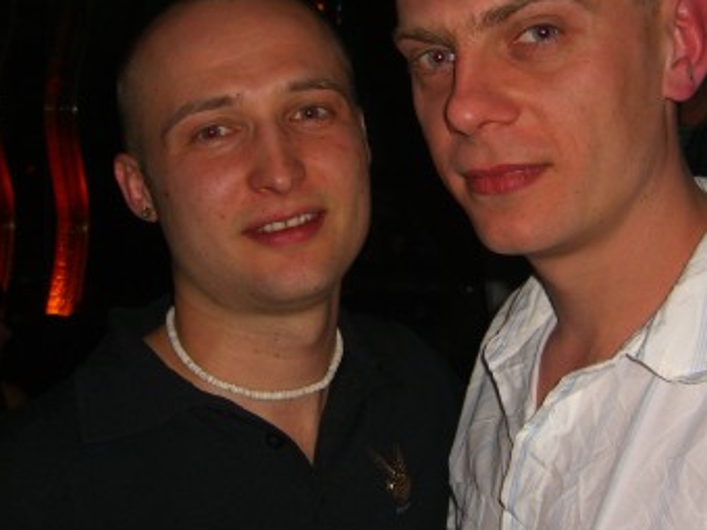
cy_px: 229
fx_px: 1368
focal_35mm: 67
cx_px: 399
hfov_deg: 28.9
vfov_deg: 21.9
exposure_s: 1/60
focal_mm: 7.9
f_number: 2.8
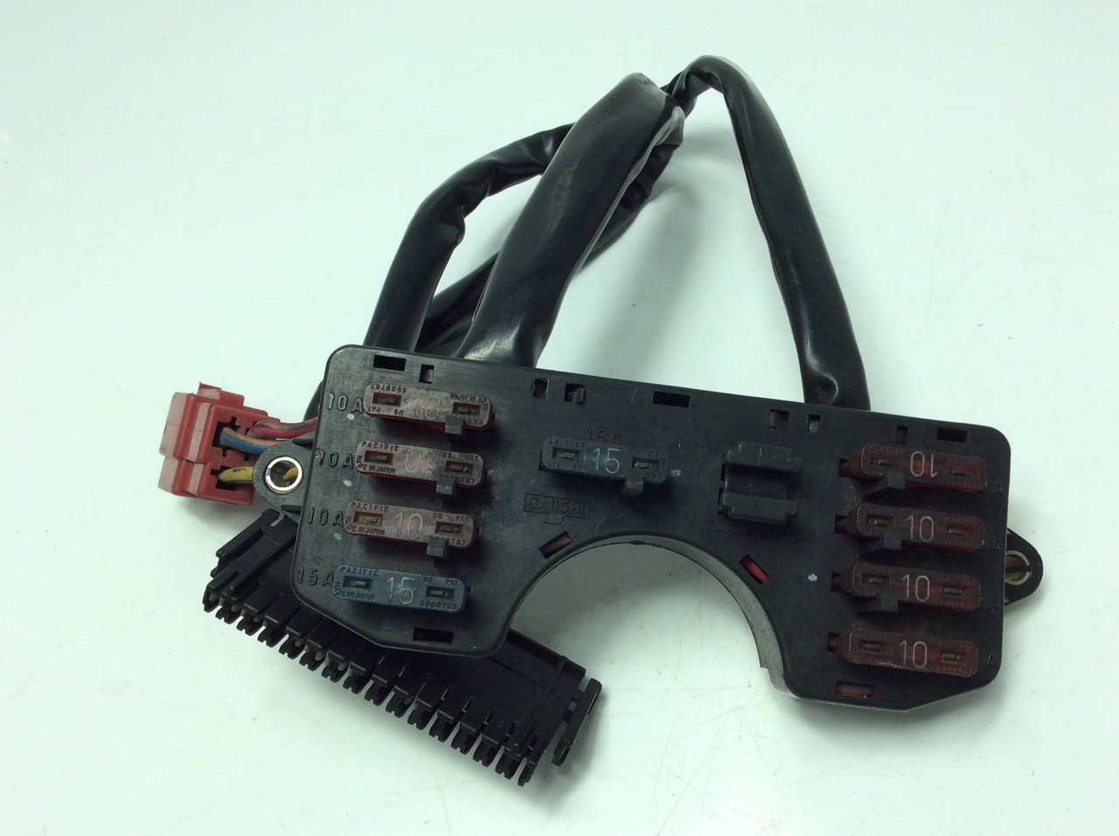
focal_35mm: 32
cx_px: 560
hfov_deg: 56.9
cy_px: 418
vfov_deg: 44.1
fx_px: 1033
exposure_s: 1/336
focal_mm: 3.3
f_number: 2.4
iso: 32
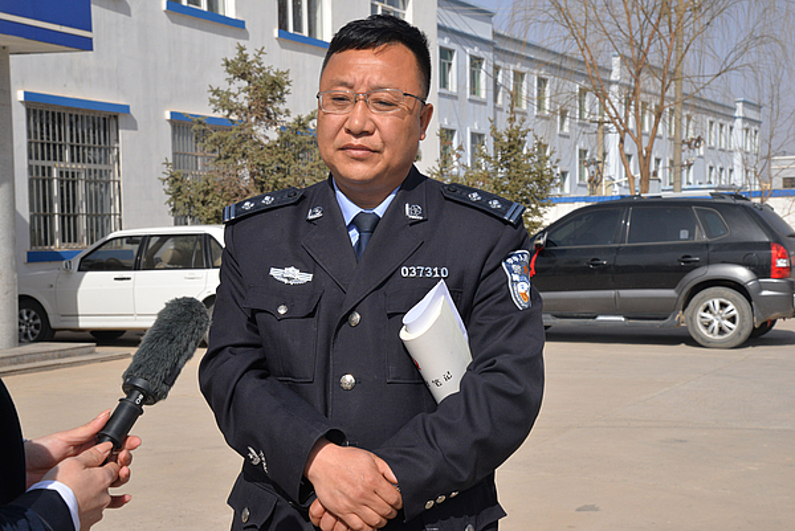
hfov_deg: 30.9
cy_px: 266
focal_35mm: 65
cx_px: 398
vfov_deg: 21.0
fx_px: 1436
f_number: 14
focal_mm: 65
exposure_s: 1/800
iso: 1000
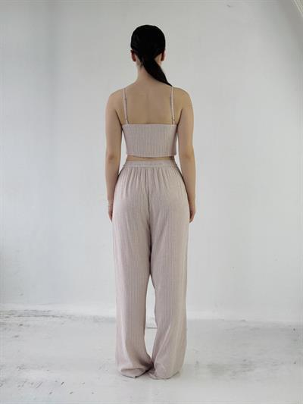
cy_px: 202
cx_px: 152
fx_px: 560
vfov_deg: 39.6
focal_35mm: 48
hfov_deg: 30.3
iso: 64
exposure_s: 1/227
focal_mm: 6.76
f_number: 1.78
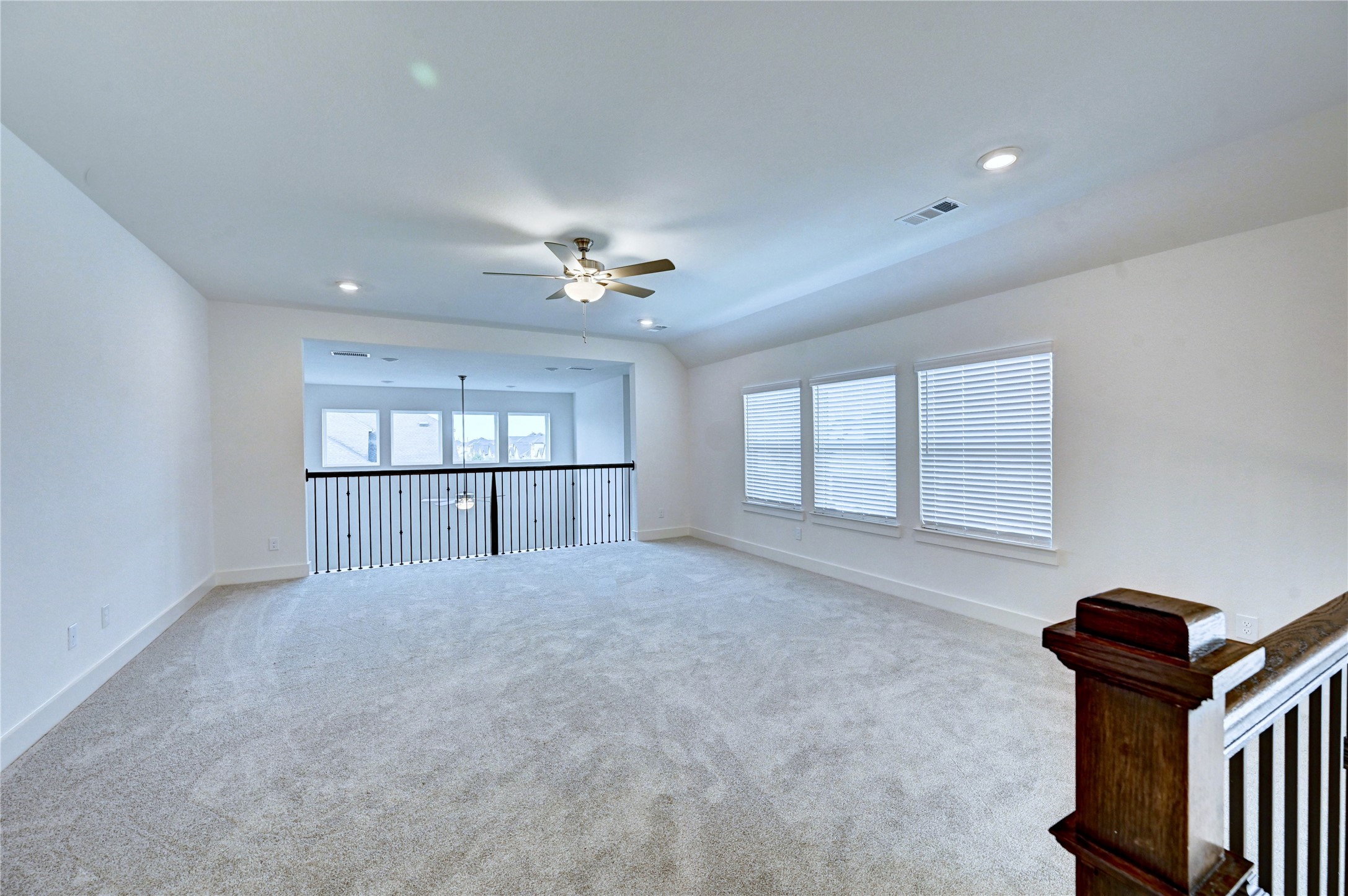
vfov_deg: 81.1
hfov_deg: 104.3
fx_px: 524
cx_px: 674
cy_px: 448
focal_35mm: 14
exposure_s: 1/20
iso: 400
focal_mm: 14
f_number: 8
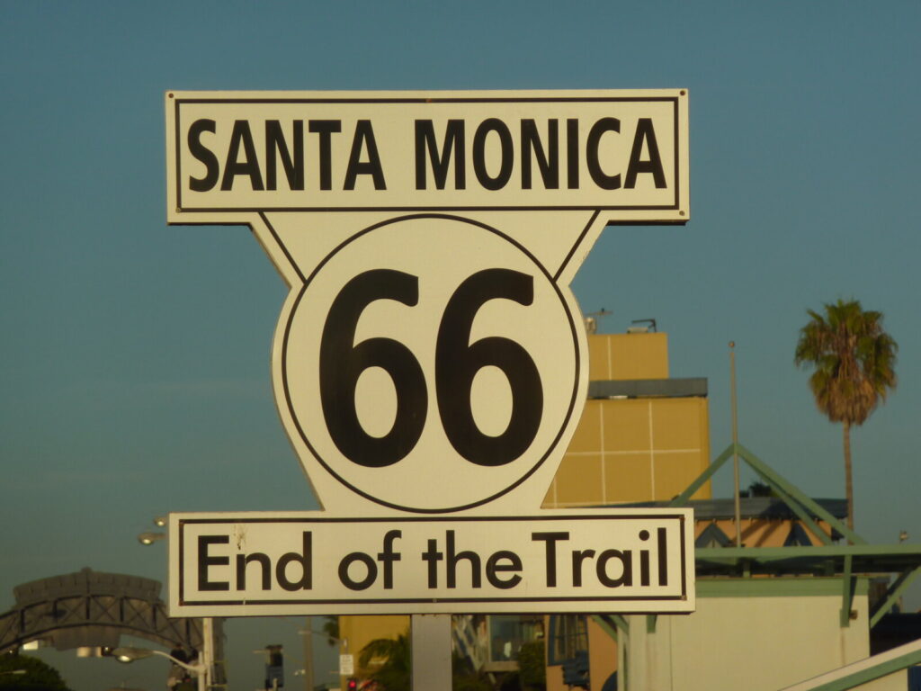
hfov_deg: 6.6
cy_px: 346
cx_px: 460
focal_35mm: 300
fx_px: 7982
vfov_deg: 5.0
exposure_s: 1/800
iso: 80
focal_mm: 49.2
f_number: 5.6
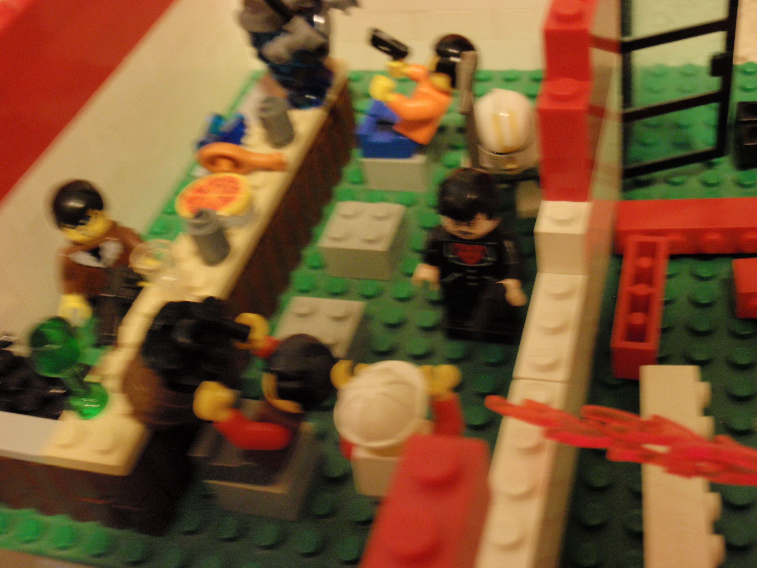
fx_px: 875
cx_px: 378
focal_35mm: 40
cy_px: 284
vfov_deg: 36.0
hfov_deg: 46.8
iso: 250
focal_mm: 7.25
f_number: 3.9
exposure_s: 1/4
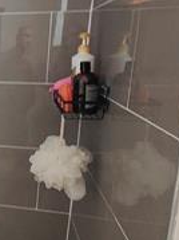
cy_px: 122
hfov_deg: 24.8
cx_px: -79
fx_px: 324
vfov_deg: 40.5
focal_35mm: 47
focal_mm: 2.62
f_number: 2.2
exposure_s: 1/20
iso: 500
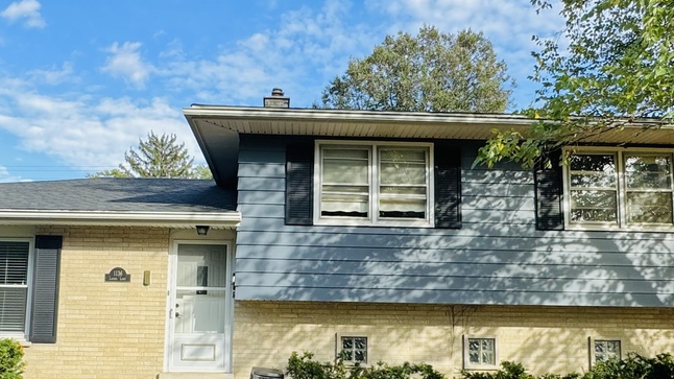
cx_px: 305
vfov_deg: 34.3
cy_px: 256
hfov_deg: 57.9
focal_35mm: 34
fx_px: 607
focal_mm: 2.22
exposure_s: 1/812
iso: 50
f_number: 2.2
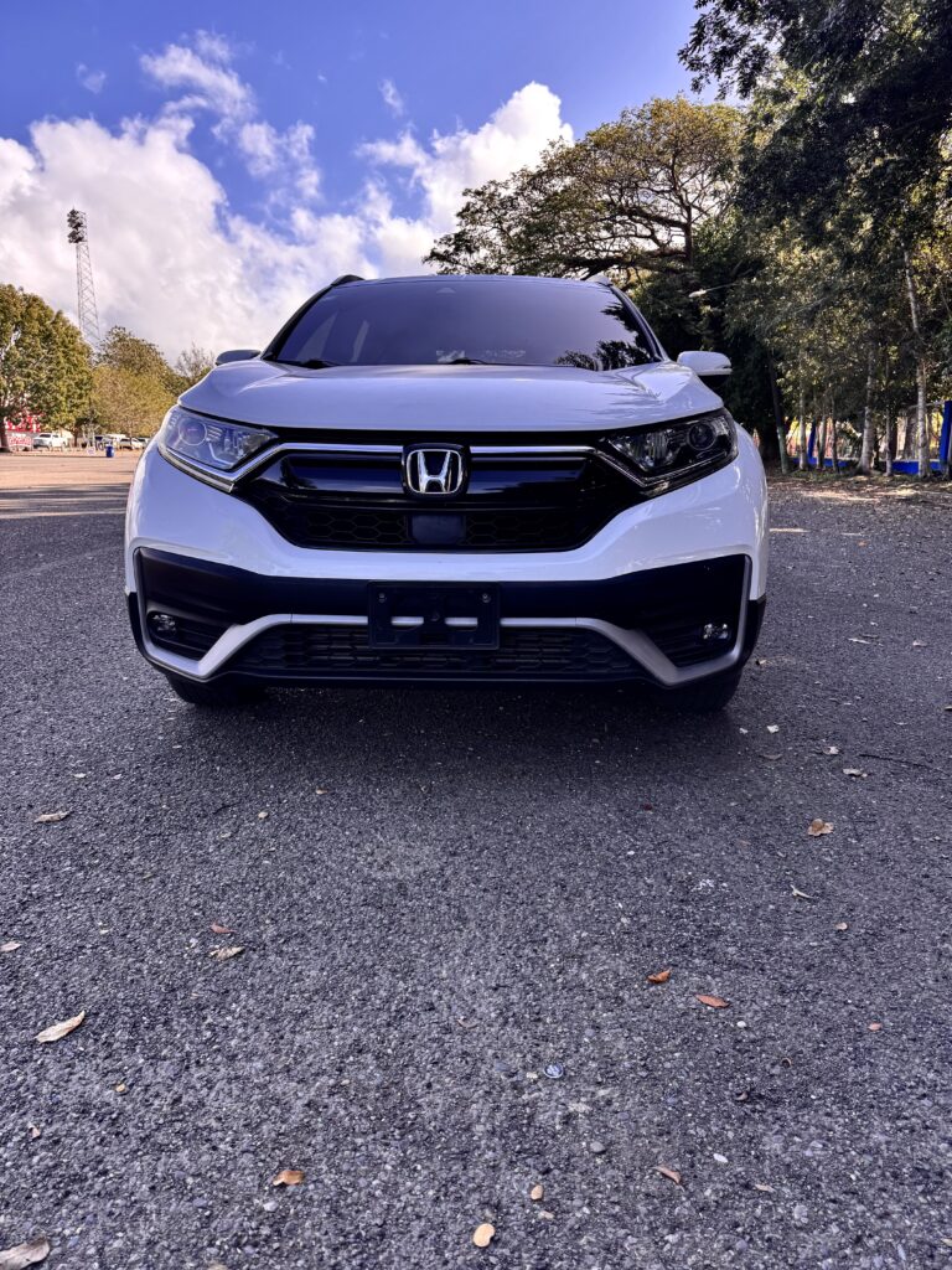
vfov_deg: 71.6
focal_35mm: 24
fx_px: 880
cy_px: 635
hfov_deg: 56.8
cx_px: 476
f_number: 1.78
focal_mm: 6.76
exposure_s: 1/671
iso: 80
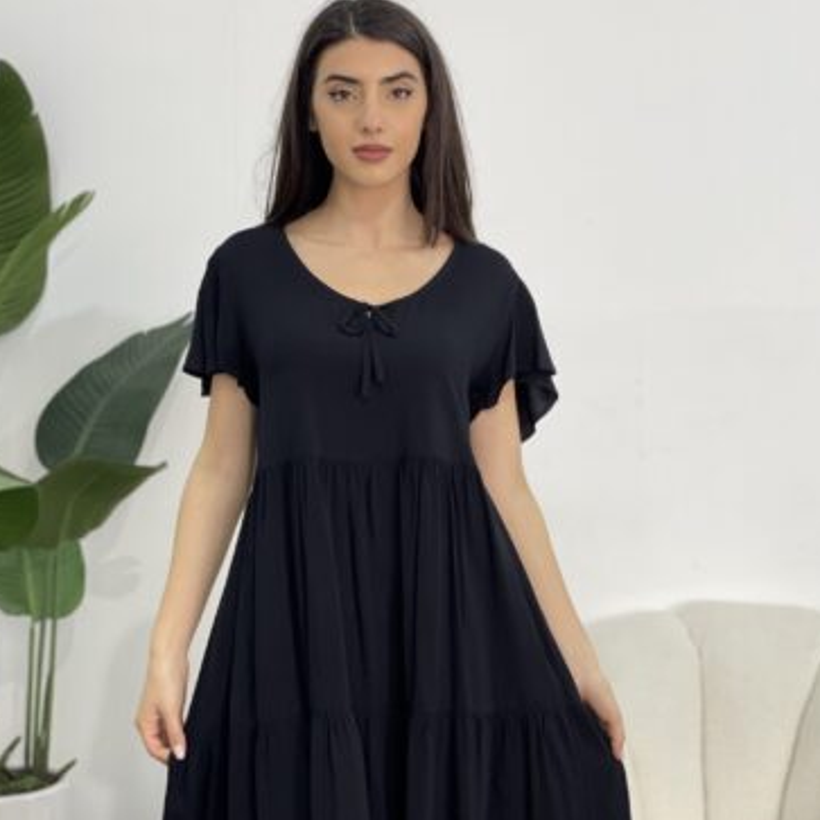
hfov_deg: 22.8
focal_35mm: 76
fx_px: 2037
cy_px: 474
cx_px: 420
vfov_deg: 22.7
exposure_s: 1/100
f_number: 2
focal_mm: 6
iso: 64
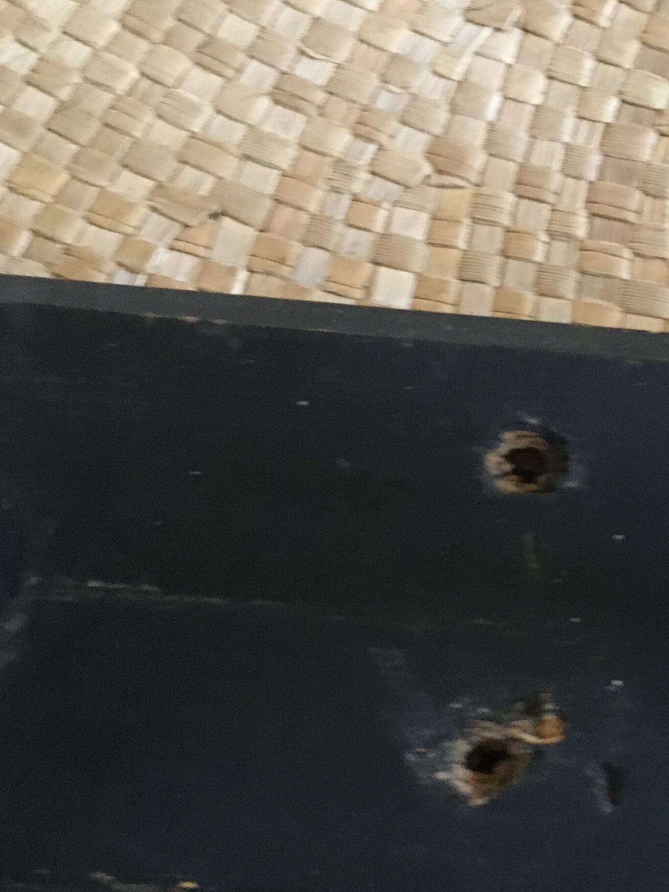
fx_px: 1649
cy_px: 484
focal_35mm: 64
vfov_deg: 30.3
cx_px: 665
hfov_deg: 22.1
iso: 250
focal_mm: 4.15
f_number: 2.2
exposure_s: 1/17
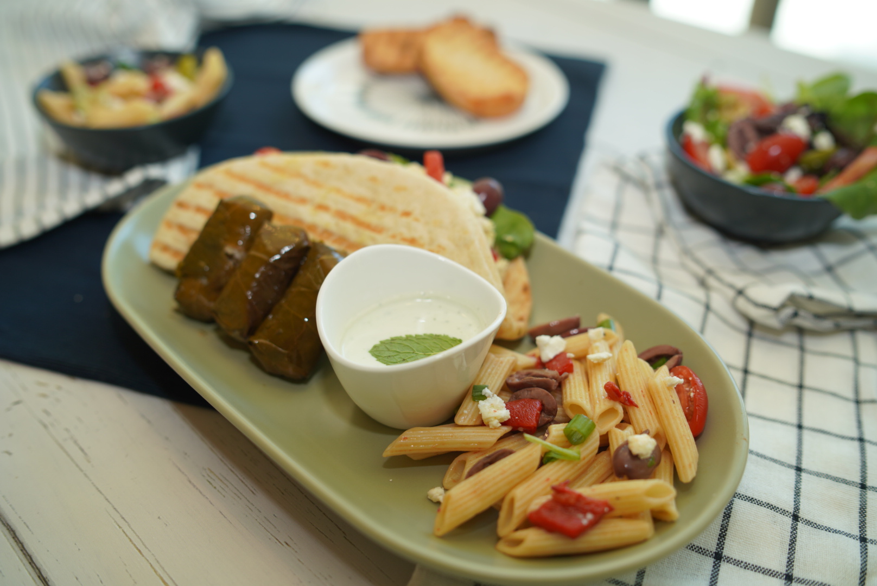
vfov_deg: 37.9
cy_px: 293
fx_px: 853
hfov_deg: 54.4
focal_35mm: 35
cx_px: 438
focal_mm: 35
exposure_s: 1/250
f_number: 2.8
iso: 125
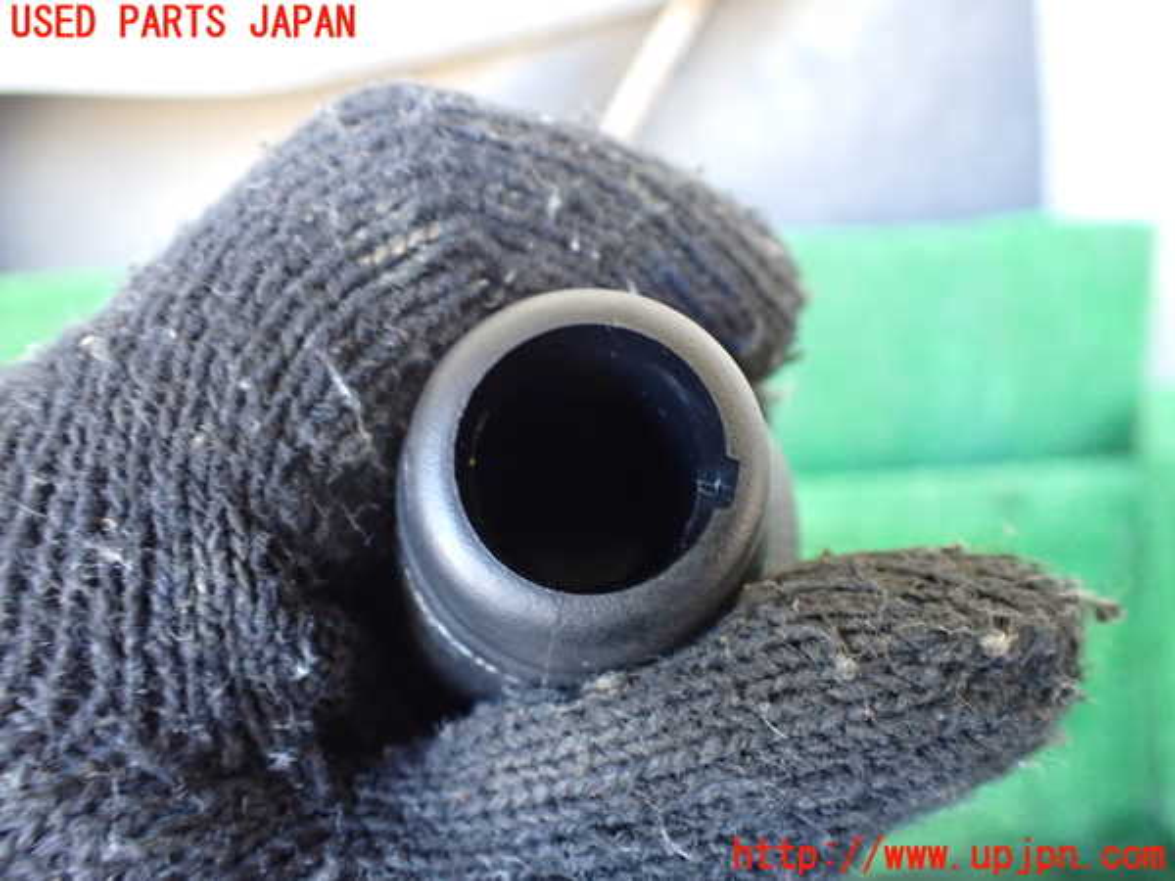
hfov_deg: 60.0
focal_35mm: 30
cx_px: 588
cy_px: 440
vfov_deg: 46.8
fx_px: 1018
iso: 800
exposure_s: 1/40
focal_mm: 5.4
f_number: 2.3
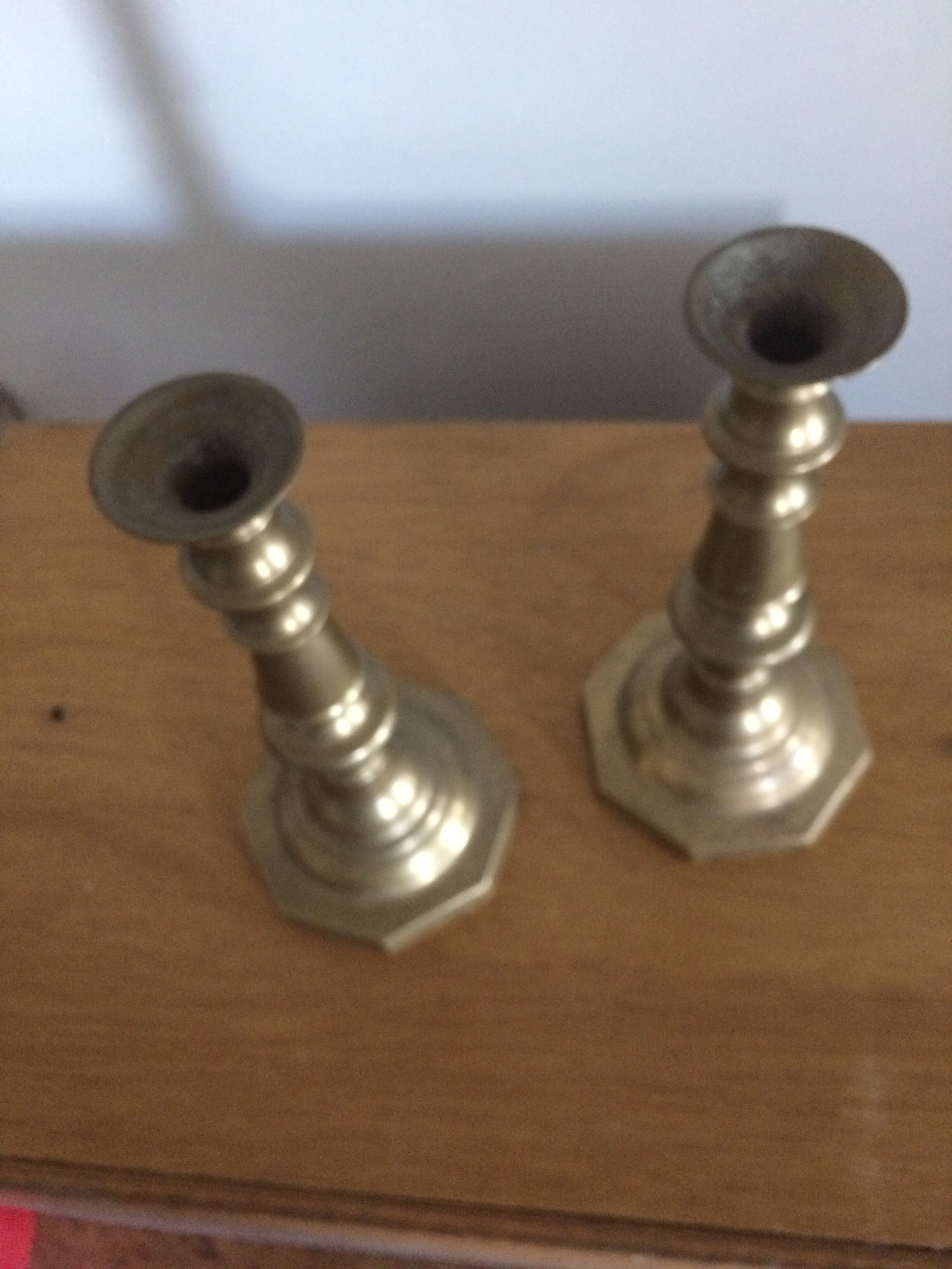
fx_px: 1063
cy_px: 634
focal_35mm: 29
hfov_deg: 48.2
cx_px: 476
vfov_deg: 61.7
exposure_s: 1/17
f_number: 2.2
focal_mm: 4.15
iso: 250
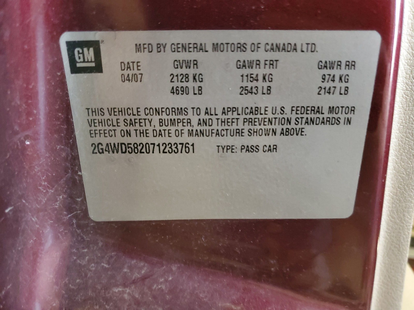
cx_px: 207
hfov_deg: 67.3
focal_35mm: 26
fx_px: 311
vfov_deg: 53.1
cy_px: 155
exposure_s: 1/20
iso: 316
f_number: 1.5
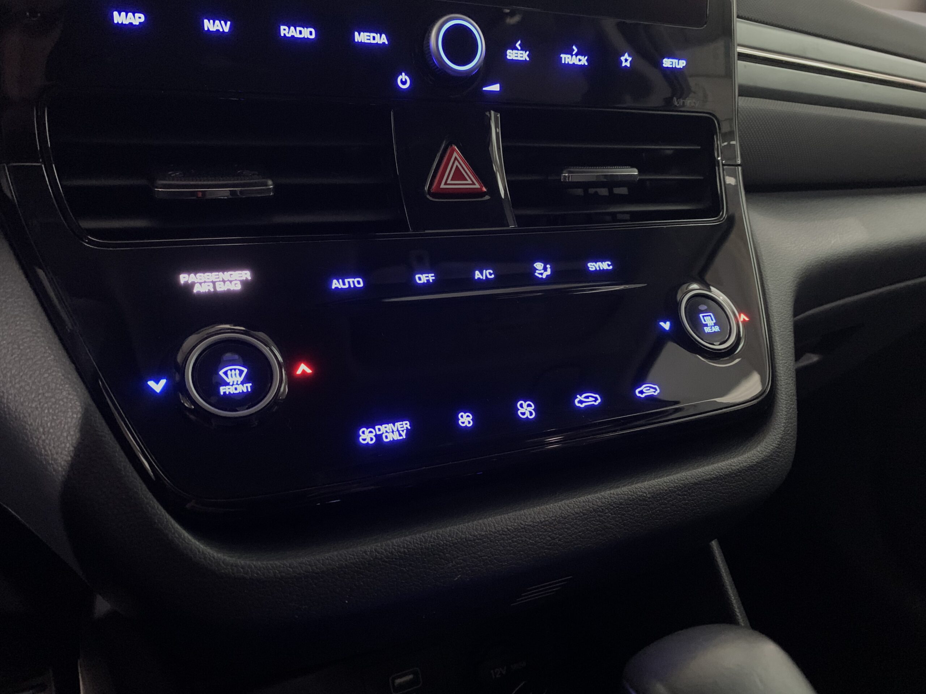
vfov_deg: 53.1
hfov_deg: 67.3
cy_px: 347
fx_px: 696
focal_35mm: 26
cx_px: 463
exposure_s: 1/17
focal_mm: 4.25
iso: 1000
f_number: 1.8
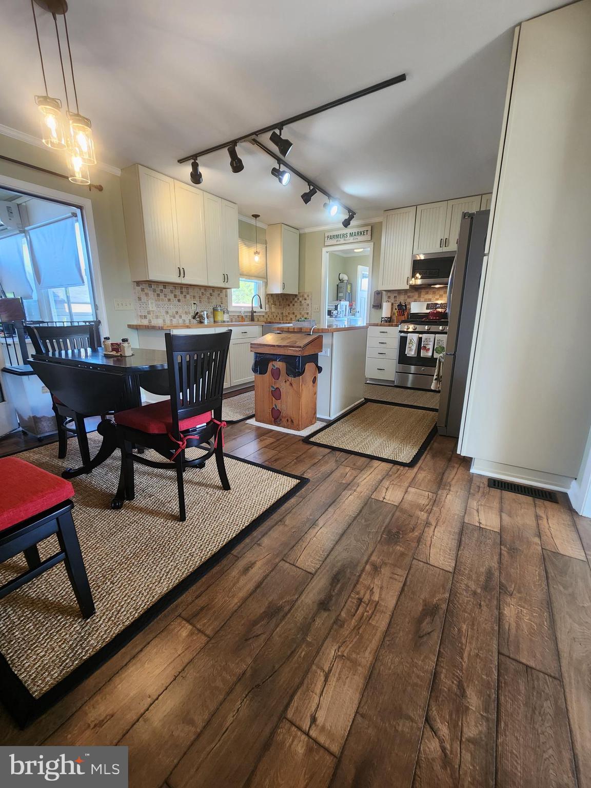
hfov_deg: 89.9
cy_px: 394
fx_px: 296
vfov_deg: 106.2
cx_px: 296
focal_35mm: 13
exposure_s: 1/60
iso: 250
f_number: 2.2
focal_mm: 2.2
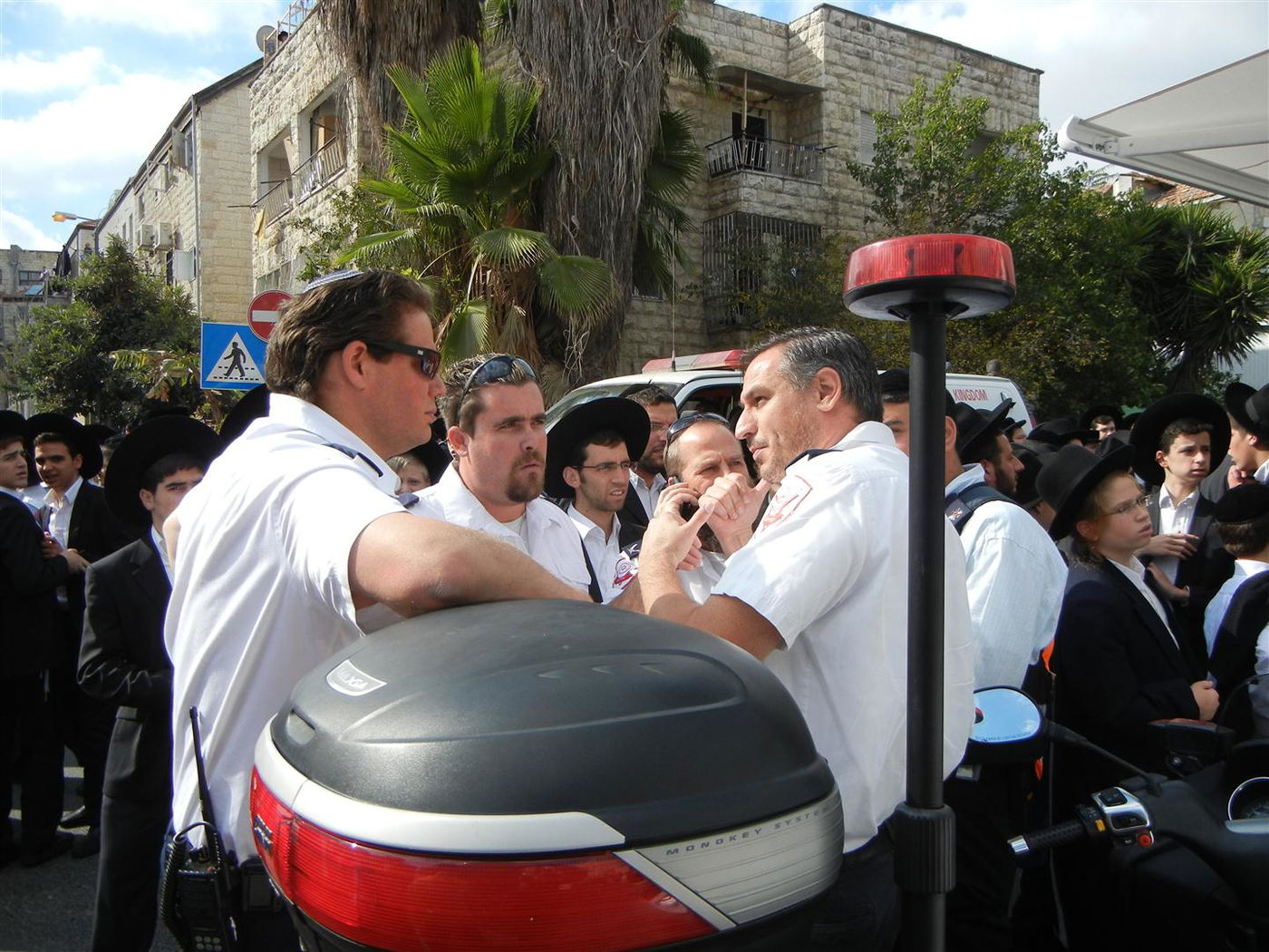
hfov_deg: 60.0
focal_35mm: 30
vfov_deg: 46.8
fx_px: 1100
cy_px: 476
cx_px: 634
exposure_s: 1/300
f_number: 7
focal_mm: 5.4
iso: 160
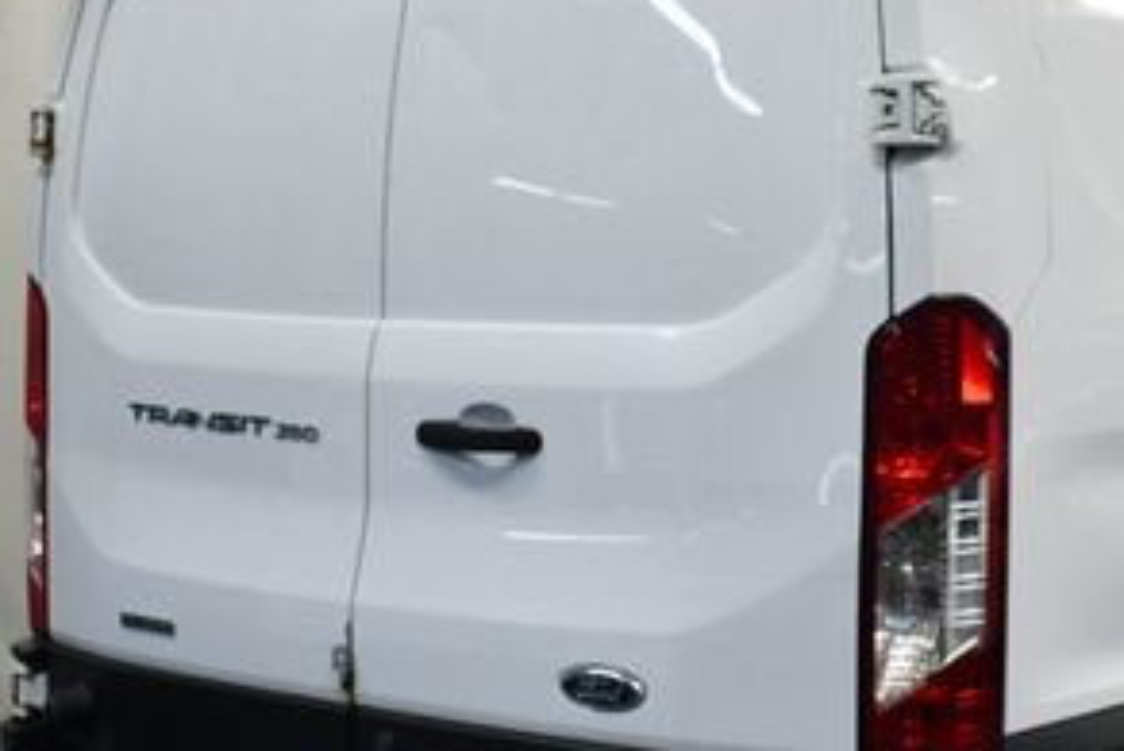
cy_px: 404
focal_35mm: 79
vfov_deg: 17.3
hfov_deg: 25.2
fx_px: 2468
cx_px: 916
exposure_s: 1/160
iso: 800
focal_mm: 18
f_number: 3.5
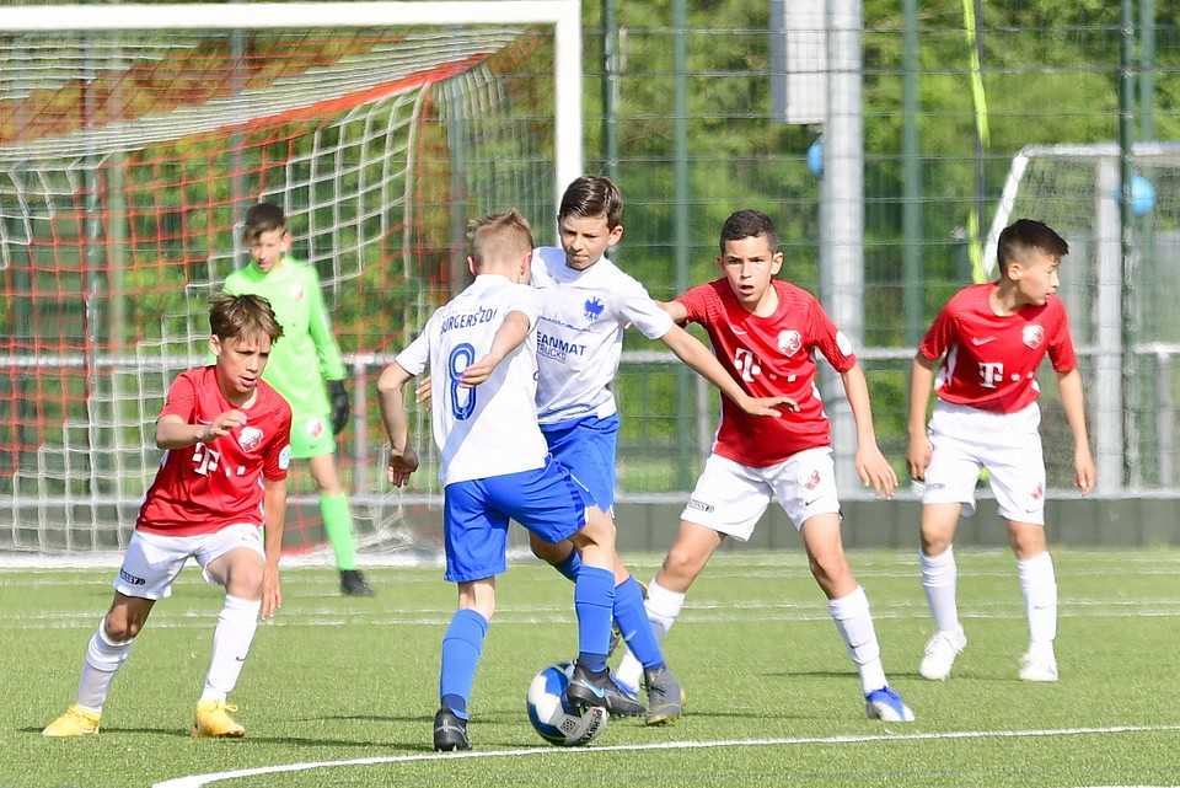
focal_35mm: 400
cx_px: 590
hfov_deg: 5.2
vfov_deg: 3.4
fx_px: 13116
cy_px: 394
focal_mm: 200
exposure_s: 1/1250
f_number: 3.2
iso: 100
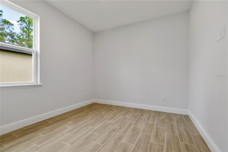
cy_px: 76
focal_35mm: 16
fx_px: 101
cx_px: 114
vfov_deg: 73.7
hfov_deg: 96.7
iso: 400
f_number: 4
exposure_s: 1/60
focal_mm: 16
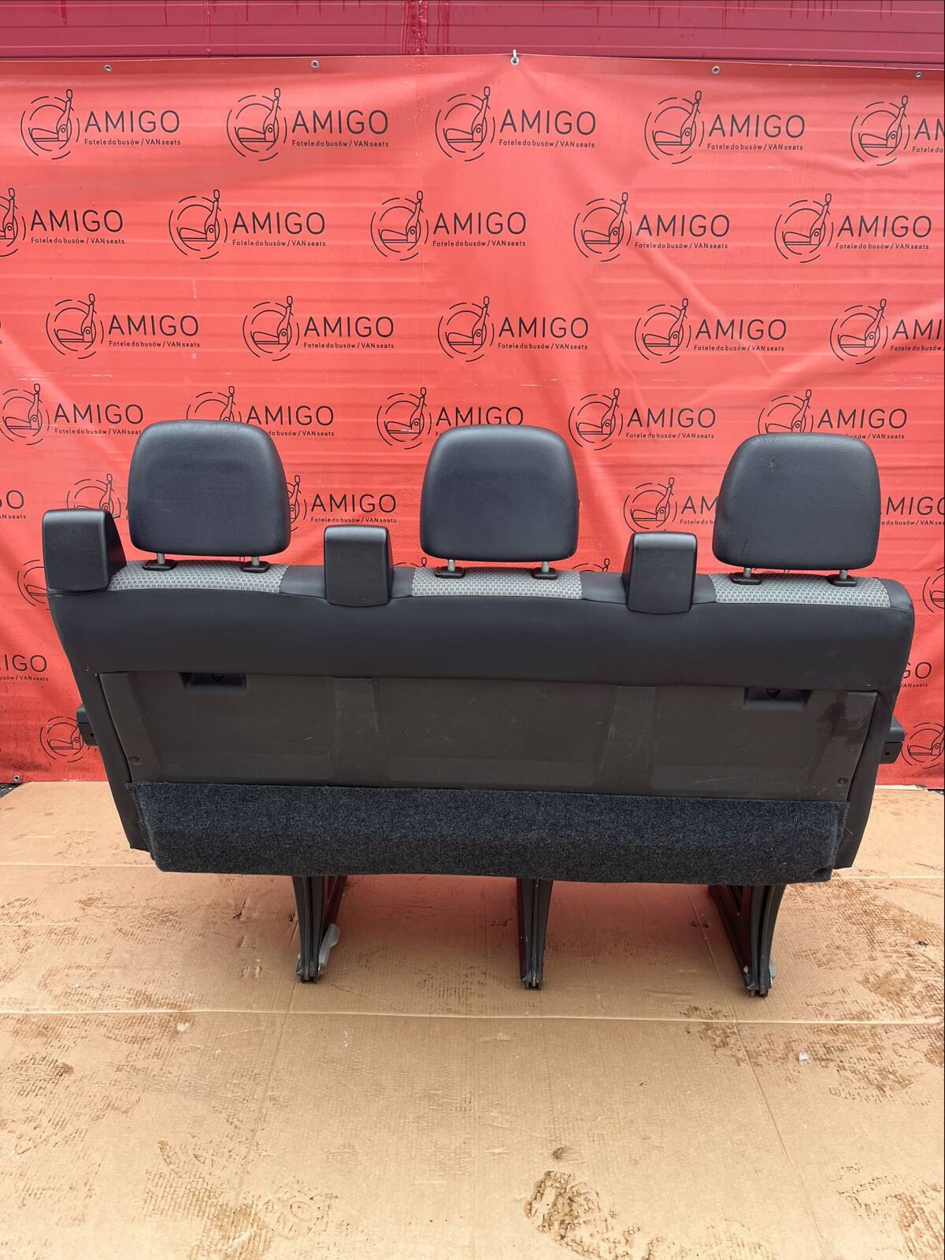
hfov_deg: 53.1
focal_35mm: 26
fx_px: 946
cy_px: 630
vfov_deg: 67.3
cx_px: 472
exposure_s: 1/121
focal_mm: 5.1
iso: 64
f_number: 1.6
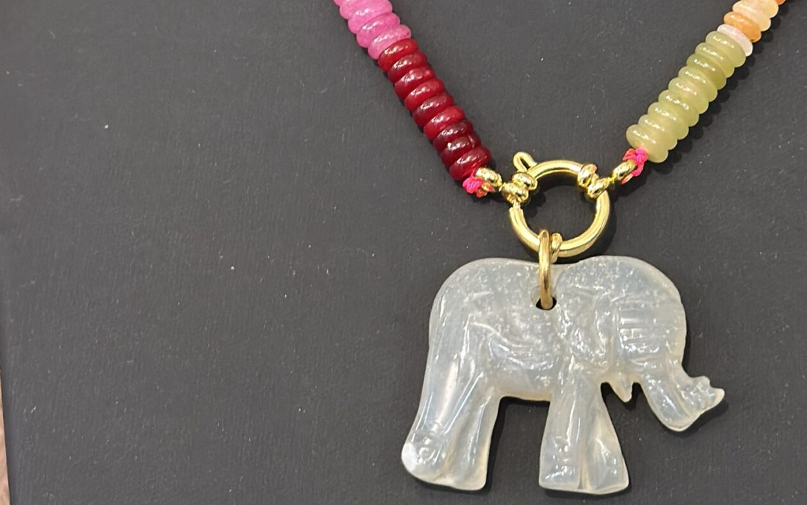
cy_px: 12
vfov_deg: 12.5
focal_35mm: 104
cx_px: 576
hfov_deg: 19.9
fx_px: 2288
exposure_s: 1/33
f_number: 1.78
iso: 250
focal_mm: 6.86
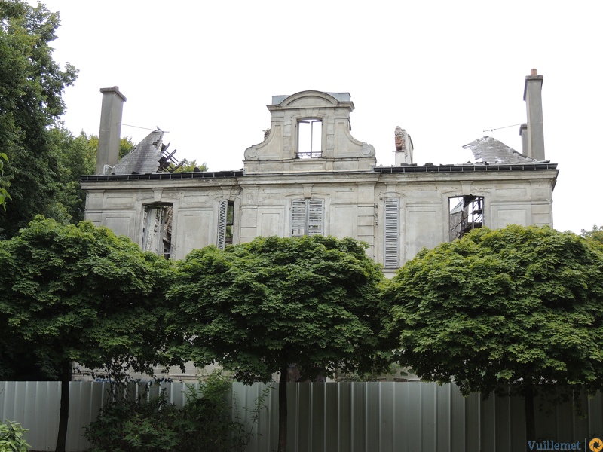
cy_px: 226
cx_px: 302
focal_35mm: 50
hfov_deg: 38.2
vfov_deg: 29.1
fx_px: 871
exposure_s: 1/320
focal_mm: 8.9
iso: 100
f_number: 3.6
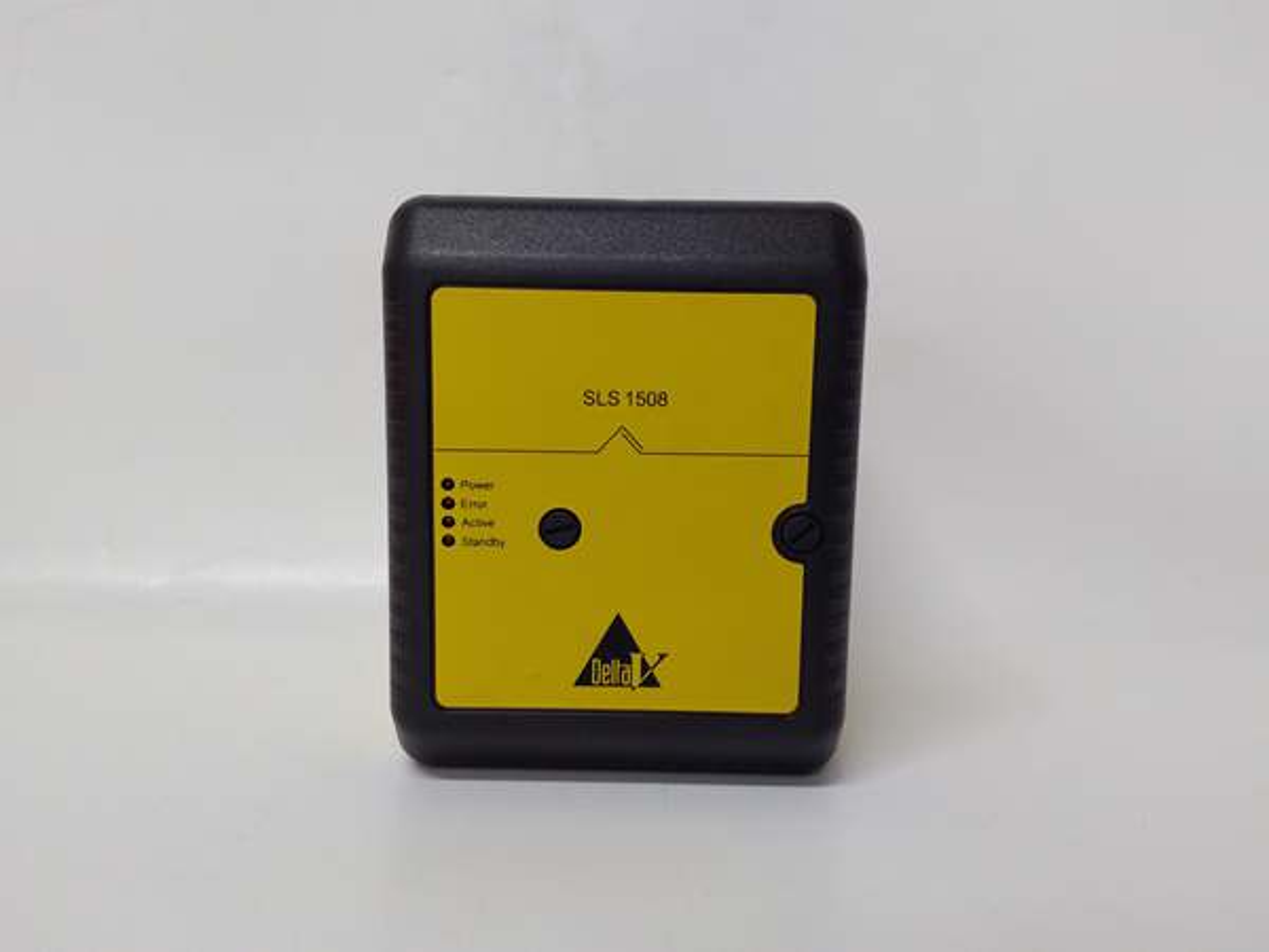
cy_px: 476
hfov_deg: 65.3
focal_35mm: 27
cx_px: 634
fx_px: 990
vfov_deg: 51.4
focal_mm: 3.79
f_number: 2
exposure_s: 1/33
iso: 157
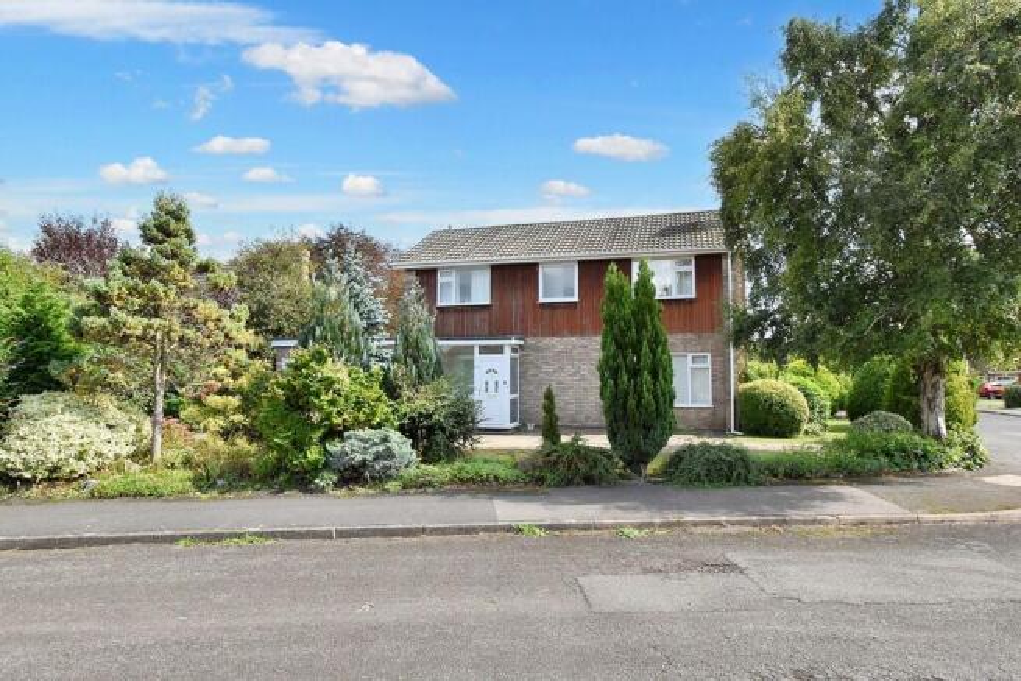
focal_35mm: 21
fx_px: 596
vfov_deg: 59.5
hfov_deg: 81.2
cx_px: 510
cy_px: 340
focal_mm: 14
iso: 800
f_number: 10
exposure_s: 1/400
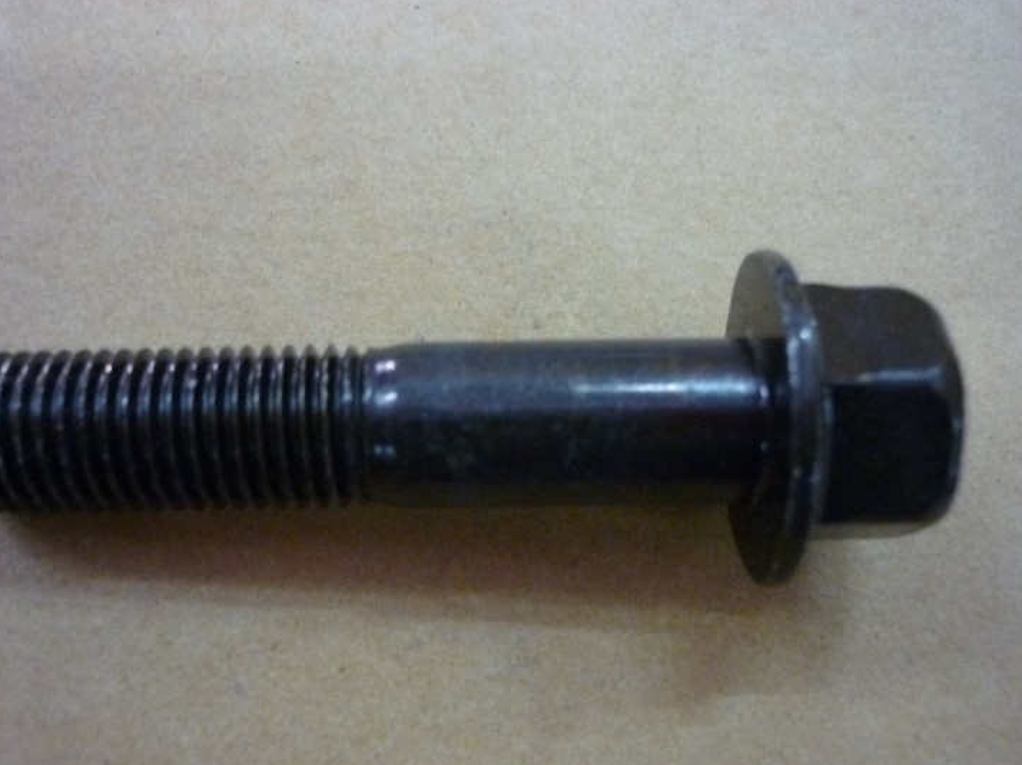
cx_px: 465
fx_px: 1092
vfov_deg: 38.6
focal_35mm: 37
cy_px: 410
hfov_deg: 50.1
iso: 400
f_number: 2.8
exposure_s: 1/13
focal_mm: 5.5
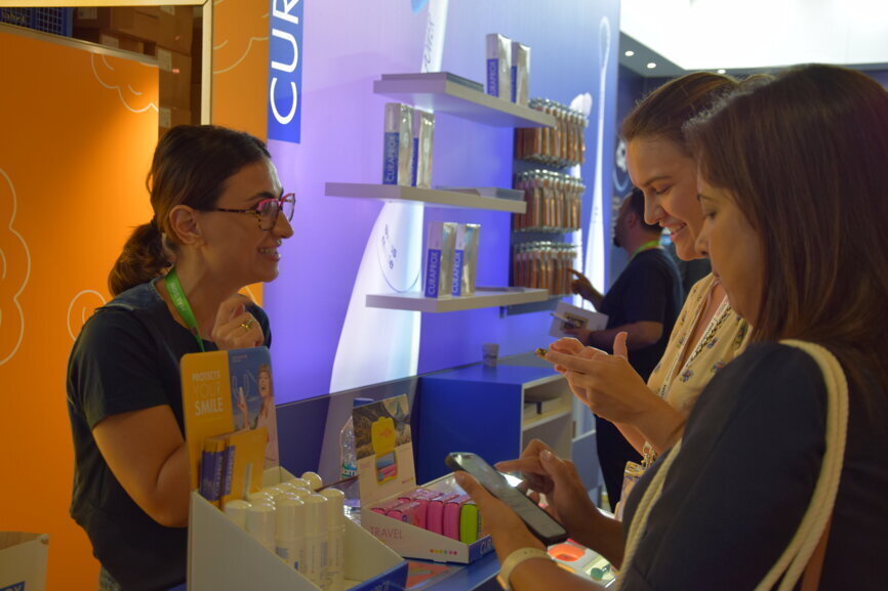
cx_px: 444
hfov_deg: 35.1
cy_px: 296
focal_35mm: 57
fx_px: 1406
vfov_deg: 23.8
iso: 400
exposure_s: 1/60
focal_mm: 38
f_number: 4.5
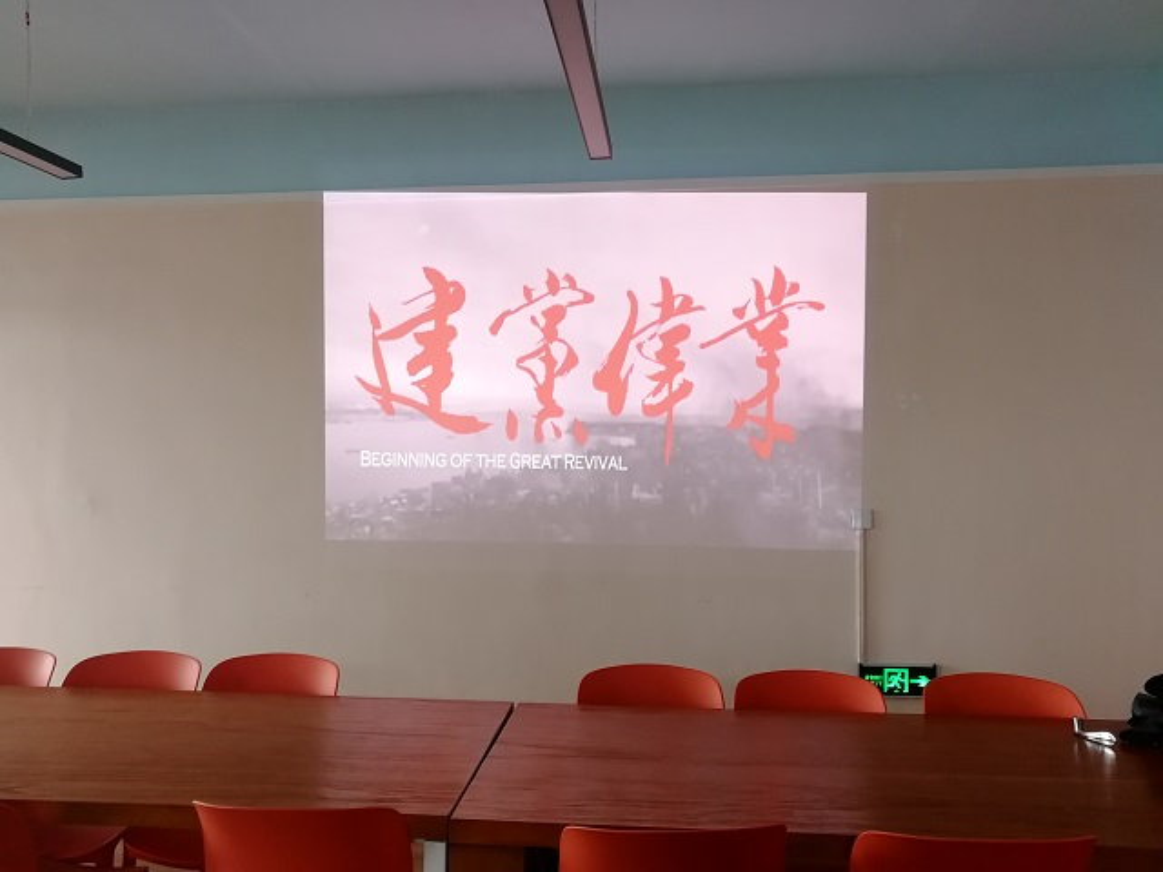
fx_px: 907
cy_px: 436
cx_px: 582
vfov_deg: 51.4
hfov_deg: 65.3
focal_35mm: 27
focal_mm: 3.84
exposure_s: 1/25
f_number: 2.2
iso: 400
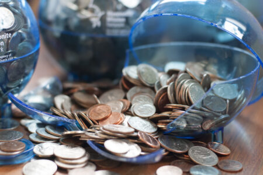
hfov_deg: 27.0
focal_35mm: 75
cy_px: 88
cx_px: 132
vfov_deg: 18.2
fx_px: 548
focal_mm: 50
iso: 320
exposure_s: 1/40
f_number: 2.5
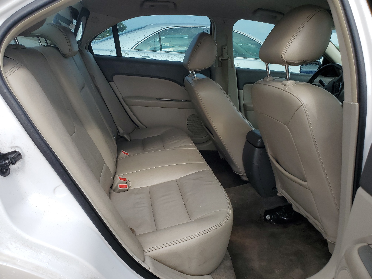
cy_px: 140
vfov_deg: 53.1
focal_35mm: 26
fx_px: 279
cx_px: 186
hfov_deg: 67.3
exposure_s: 1/526
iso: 50
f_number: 1.5
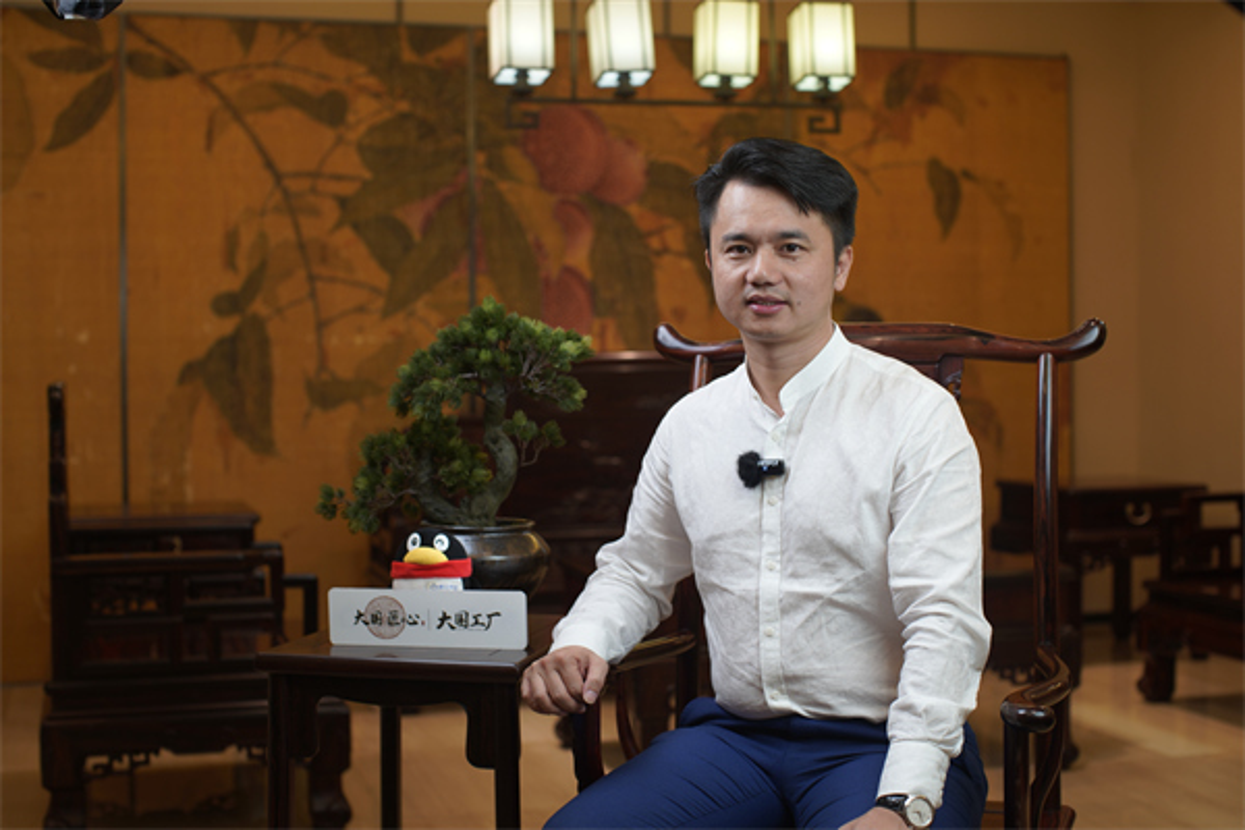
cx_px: 622
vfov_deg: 27.0
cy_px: 415
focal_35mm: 50
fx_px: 1729
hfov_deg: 39.6
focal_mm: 50
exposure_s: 1/50
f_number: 3.2
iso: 125
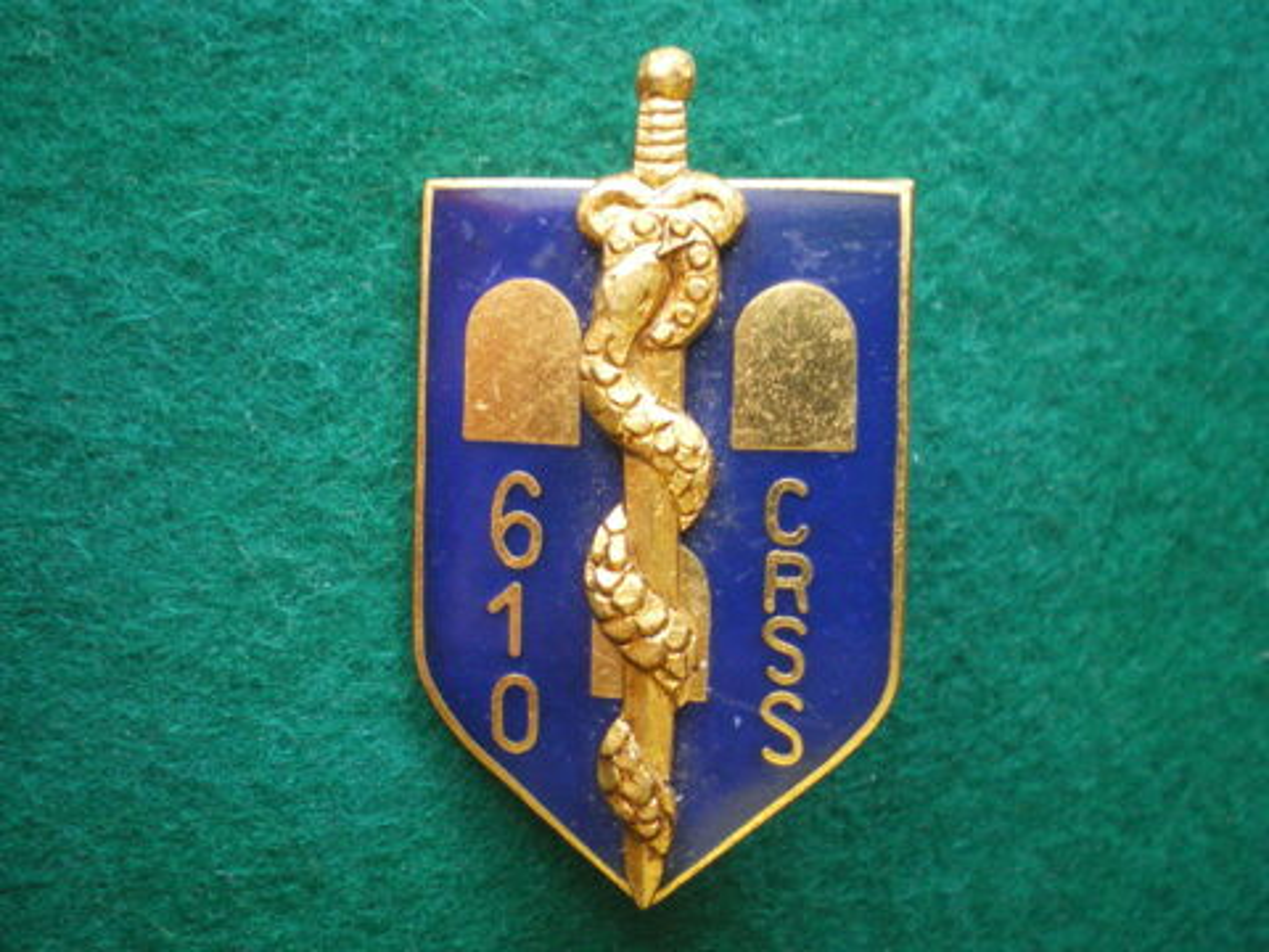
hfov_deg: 49.0
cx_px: 634
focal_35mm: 38
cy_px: 476
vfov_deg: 37.7
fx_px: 1393
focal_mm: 6.3
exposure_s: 1/13
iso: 400
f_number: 3.1
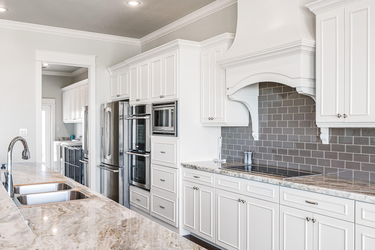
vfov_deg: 41.1
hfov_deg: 58.7
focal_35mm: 32
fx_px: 333
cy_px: 125
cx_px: 188
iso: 640
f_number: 8
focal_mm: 32
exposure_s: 1/20
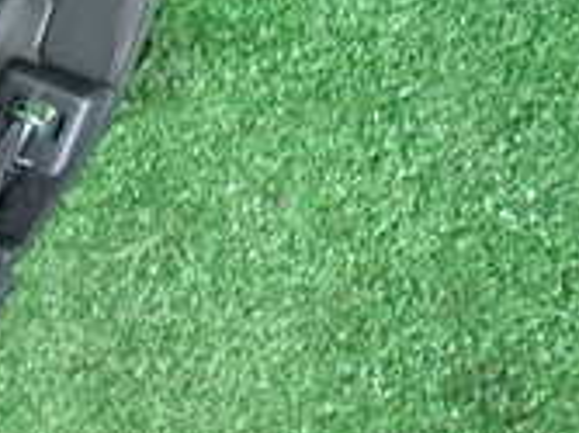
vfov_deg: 16.2
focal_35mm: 90
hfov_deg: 17.7
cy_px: 45
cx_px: -458
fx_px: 1504
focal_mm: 4.5
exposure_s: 1/60
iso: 200
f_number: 2
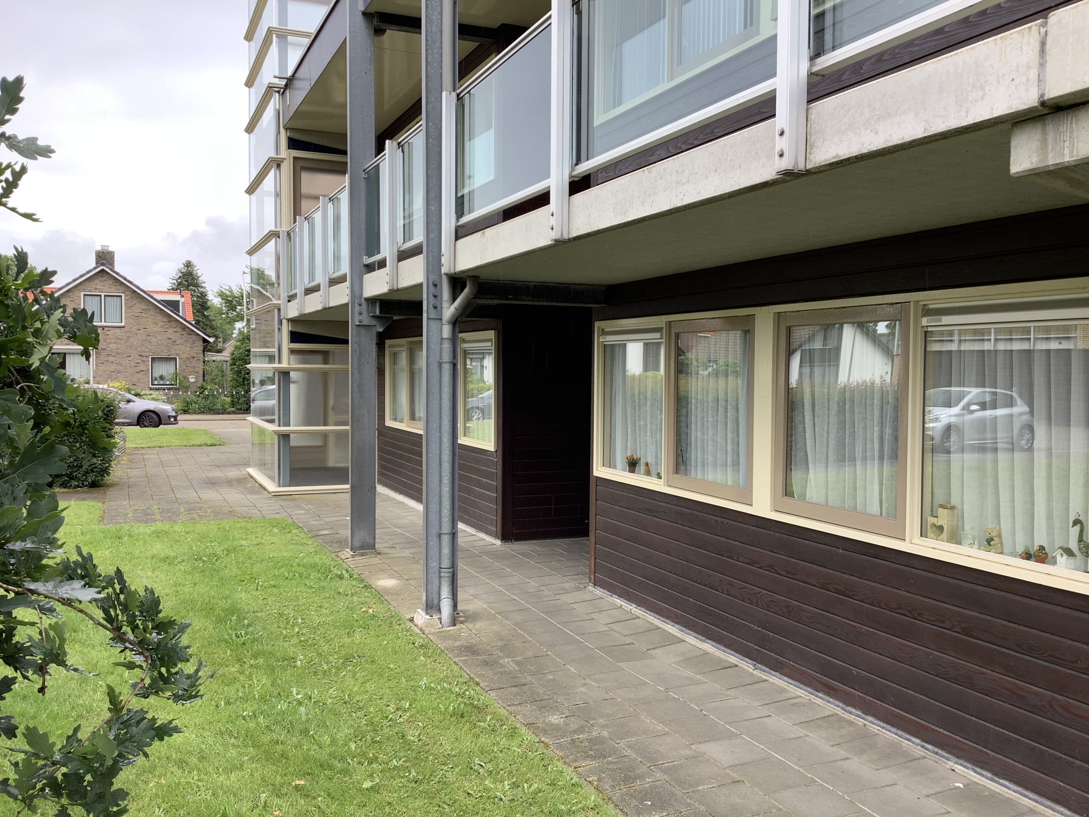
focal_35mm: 31
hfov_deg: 58.4
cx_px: 544
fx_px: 975
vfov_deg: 45.4
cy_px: 408
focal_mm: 3.3
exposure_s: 1/123
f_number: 2.4
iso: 25
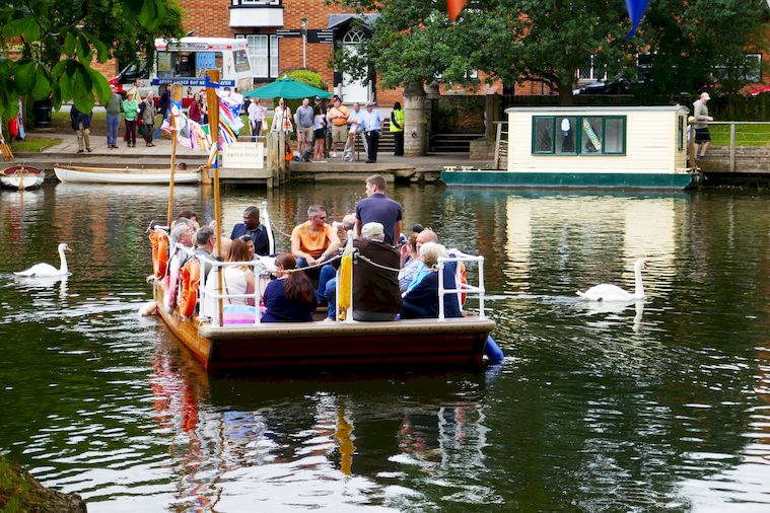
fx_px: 1925
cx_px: 385
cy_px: 256
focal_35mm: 90
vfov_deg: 15.2
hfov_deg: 22.6
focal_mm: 32.8
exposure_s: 1/125
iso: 125
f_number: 5
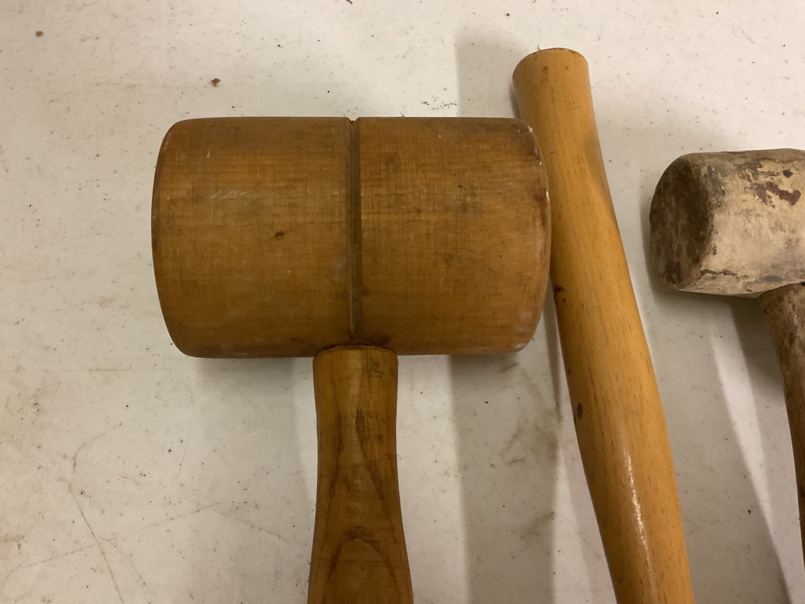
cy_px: 302
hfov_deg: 61.7
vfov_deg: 48.2
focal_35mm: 29
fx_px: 674
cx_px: 402
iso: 250
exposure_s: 1/40
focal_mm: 3
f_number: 1.8
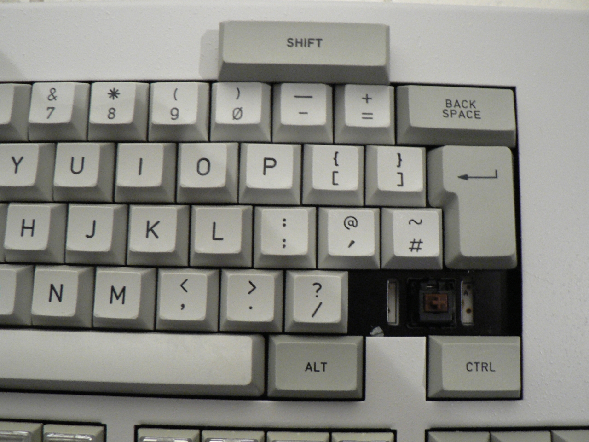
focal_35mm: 36
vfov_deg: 39.7
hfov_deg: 51.4
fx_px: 613
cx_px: 294
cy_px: 221
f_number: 2.8
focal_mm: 6
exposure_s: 1/4
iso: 200
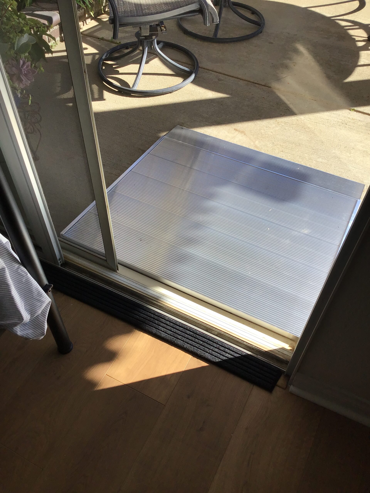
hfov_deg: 45.4
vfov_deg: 58.4
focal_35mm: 31
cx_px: 185
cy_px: 246
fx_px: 442
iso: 25
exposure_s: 1/612
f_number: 2.4
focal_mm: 3.3
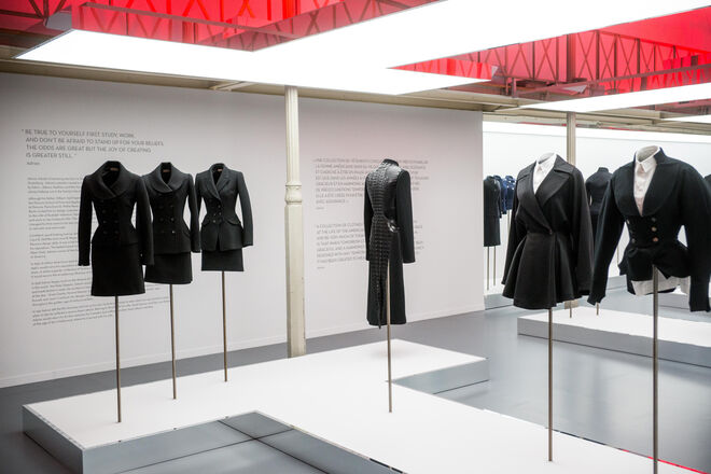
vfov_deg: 37.9
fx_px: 691
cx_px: 356
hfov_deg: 54.4
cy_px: 237
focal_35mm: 35
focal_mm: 35
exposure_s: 1/160
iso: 1000
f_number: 3.2
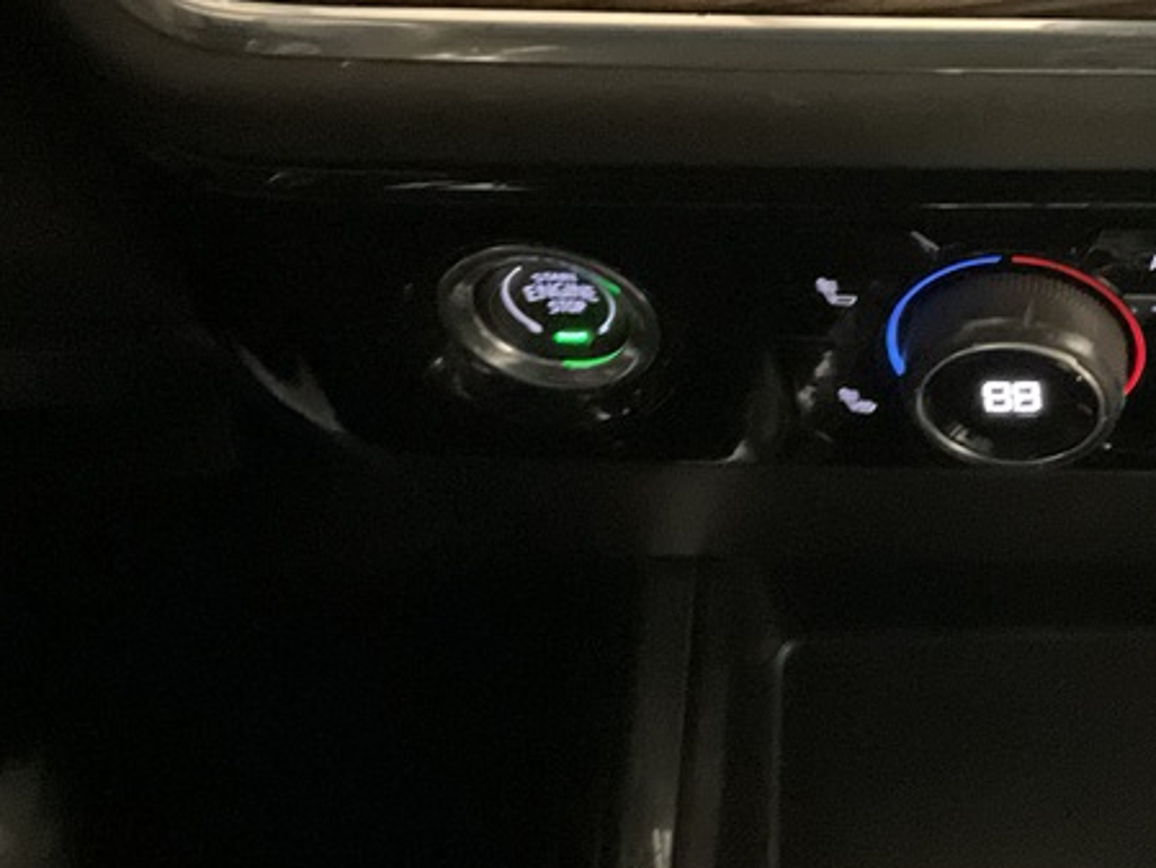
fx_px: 2071
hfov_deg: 29.0
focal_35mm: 62
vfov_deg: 23.6
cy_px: 307
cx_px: 1187
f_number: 1.8
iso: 1600
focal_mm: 3
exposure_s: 1/17
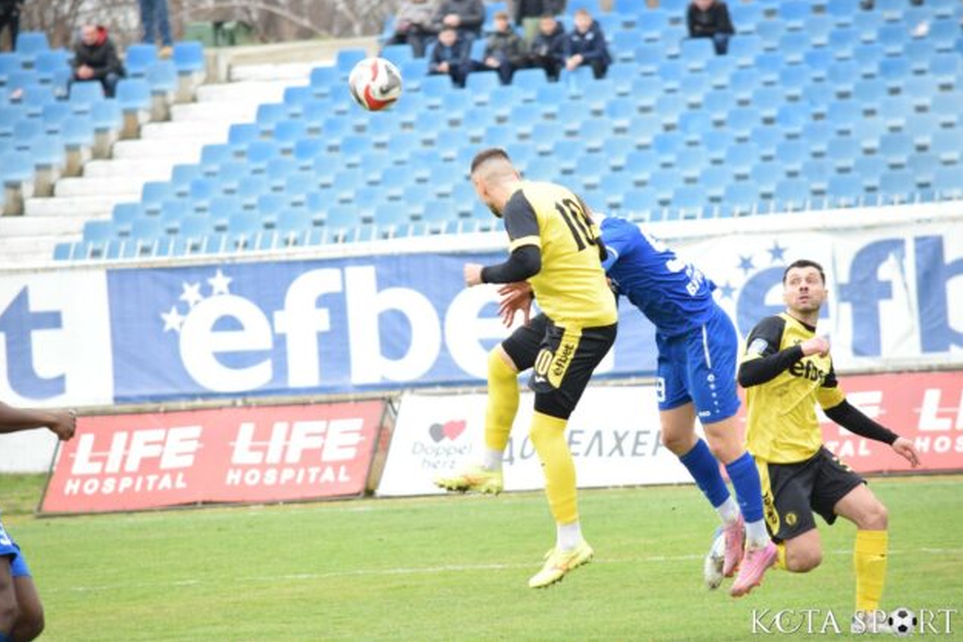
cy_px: 320
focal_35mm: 317
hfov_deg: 6.5
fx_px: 8477
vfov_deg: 4.3
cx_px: 480
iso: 1600
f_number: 5.3
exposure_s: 1/800
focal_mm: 210
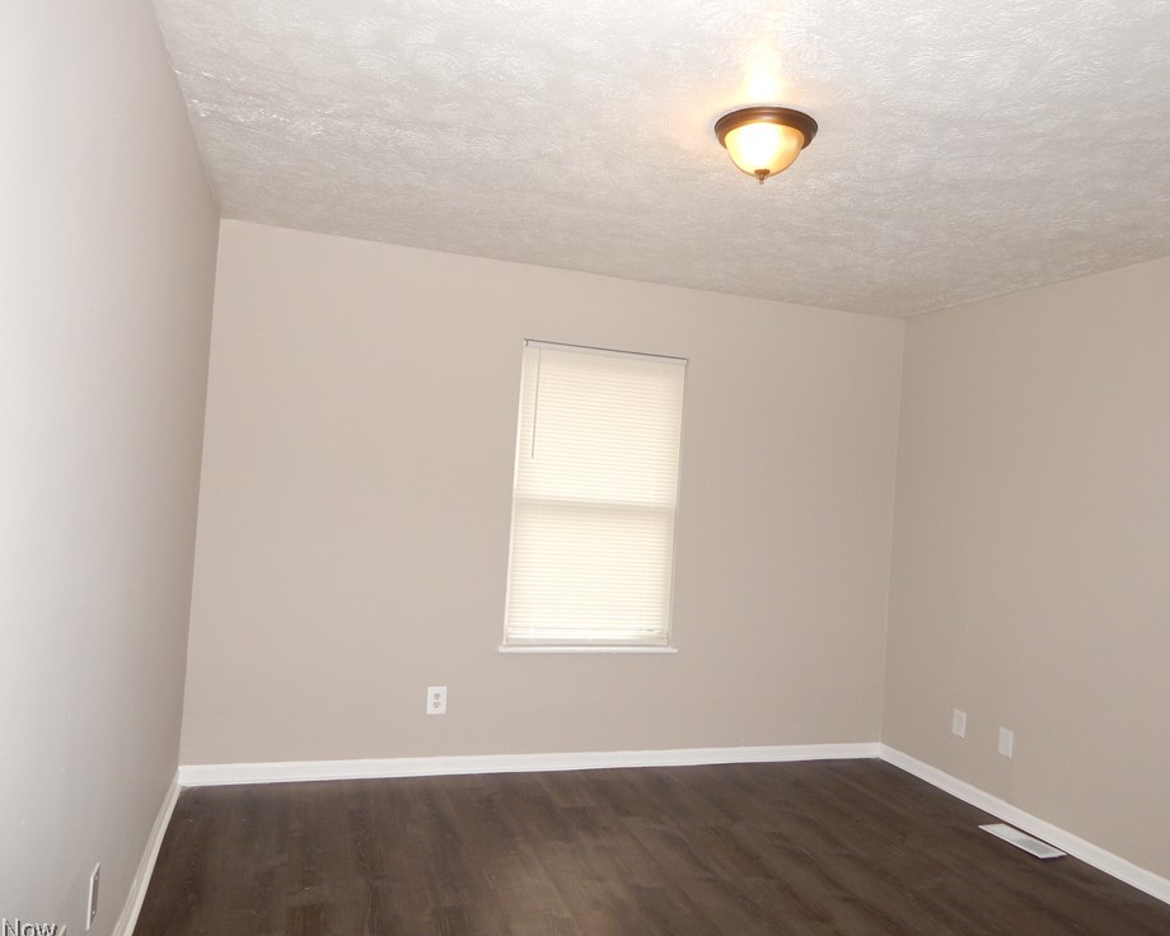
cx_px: 581
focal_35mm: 25
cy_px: 469
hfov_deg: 68.1
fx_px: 866
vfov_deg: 56.8
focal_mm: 4
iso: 200
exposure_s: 1/30
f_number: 3
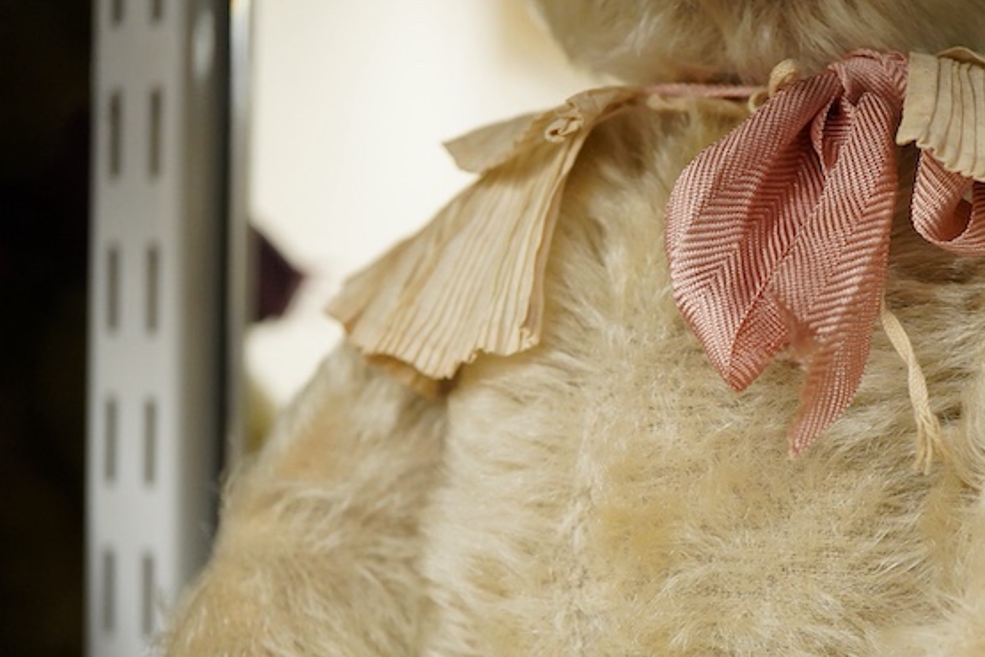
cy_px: 478
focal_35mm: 73
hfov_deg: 27.4
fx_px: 1997
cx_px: 713
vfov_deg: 18.6
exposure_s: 1/125
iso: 1250
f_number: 6.3
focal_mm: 30
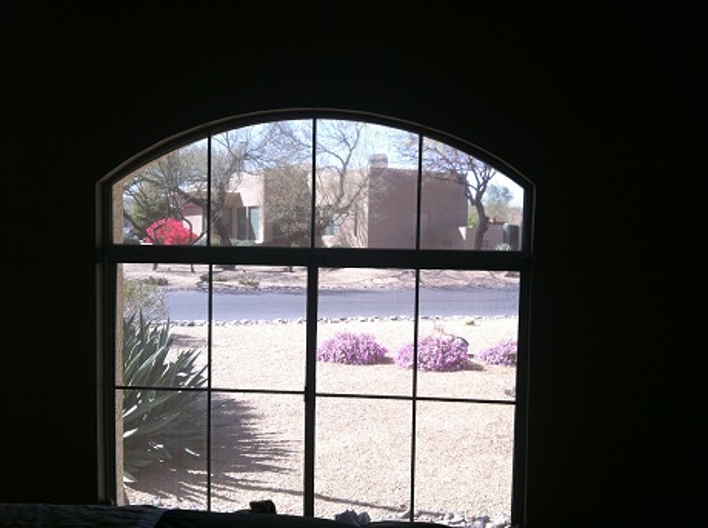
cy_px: 264
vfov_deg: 40.6
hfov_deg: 52.7
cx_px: 354
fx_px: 714
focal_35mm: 35
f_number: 2.8
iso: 125
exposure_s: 1/120
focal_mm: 3.85
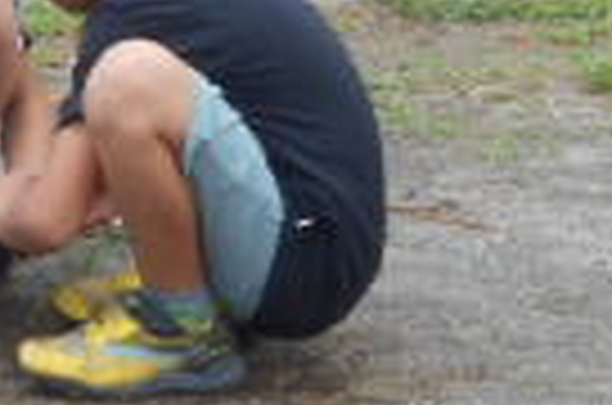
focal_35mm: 373
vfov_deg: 3.7
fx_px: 6326
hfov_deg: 5.5
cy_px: -4
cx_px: -418
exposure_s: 1/160
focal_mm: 13.5
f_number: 5.8
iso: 80
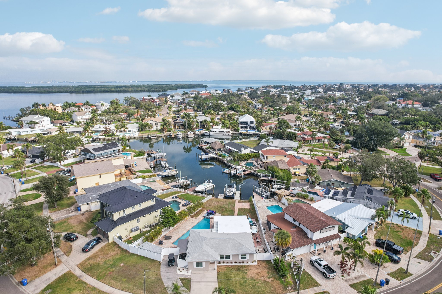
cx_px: 221
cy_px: 147
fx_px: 270
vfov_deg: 57.2
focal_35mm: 22
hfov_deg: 78.6
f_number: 2.8
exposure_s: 1/2000
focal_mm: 8.4
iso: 110
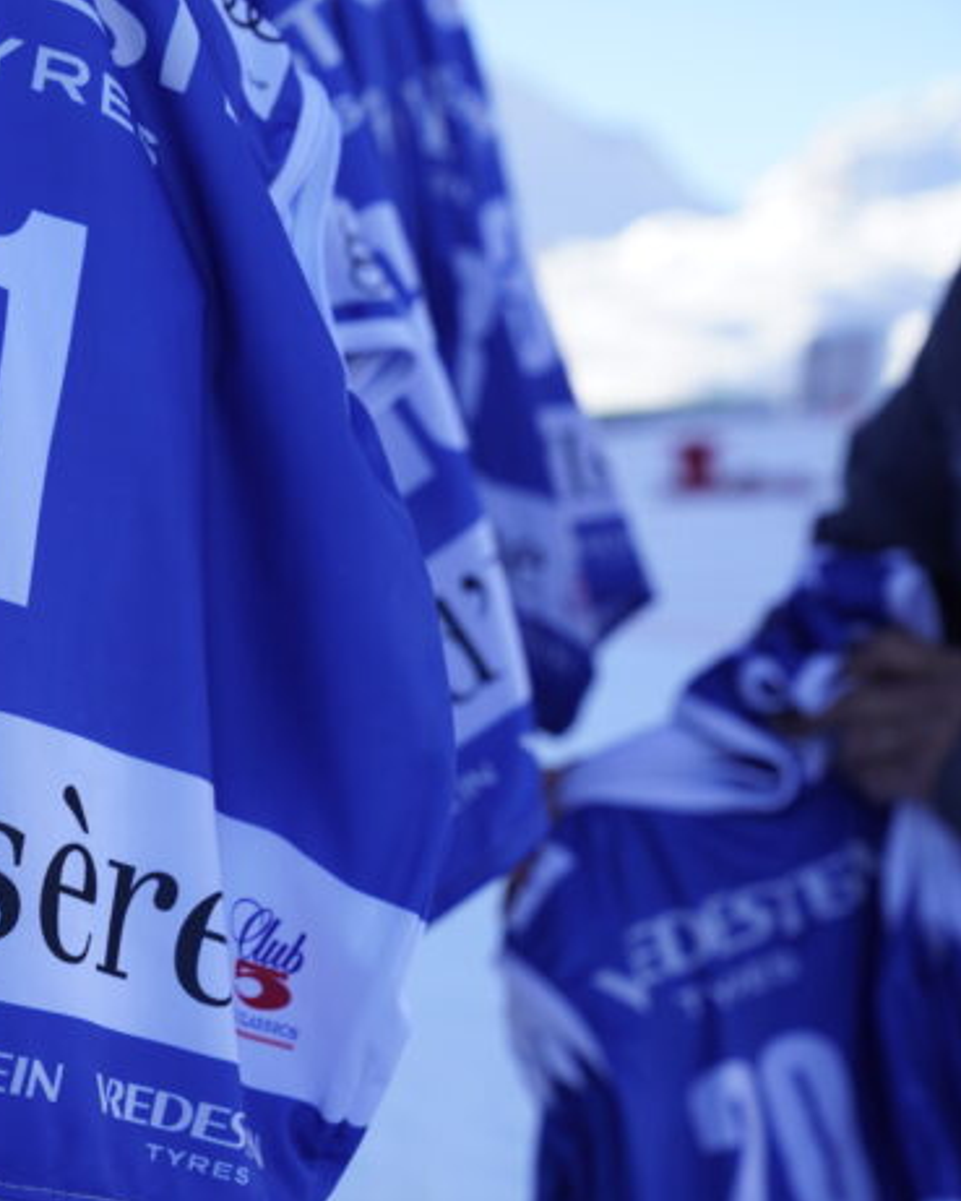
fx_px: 3021
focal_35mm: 85
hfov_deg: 17.8
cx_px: 78
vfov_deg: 22.5
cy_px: 602
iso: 250
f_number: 5.6
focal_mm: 60
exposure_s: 1/400
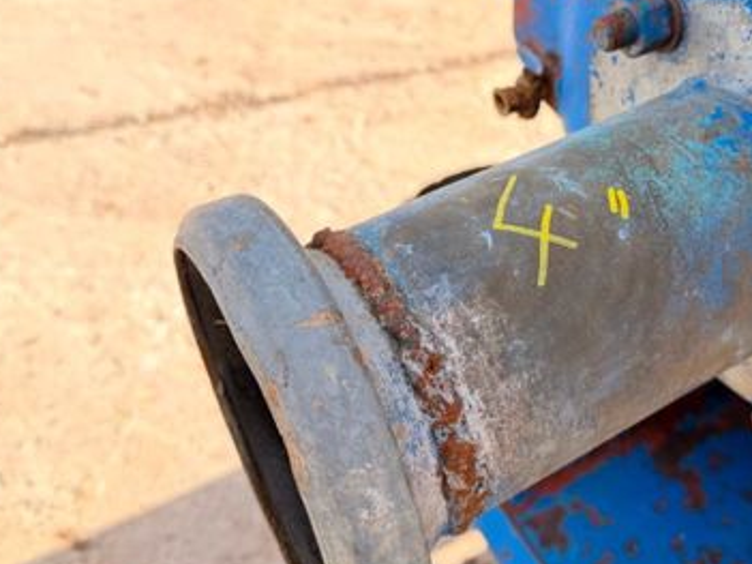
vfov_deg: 35.0
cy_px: 219
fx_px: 890
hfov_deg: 45.0
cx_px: 508
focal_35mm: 41
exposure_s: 1/637
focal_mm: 6.76
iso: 100
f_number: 1.78
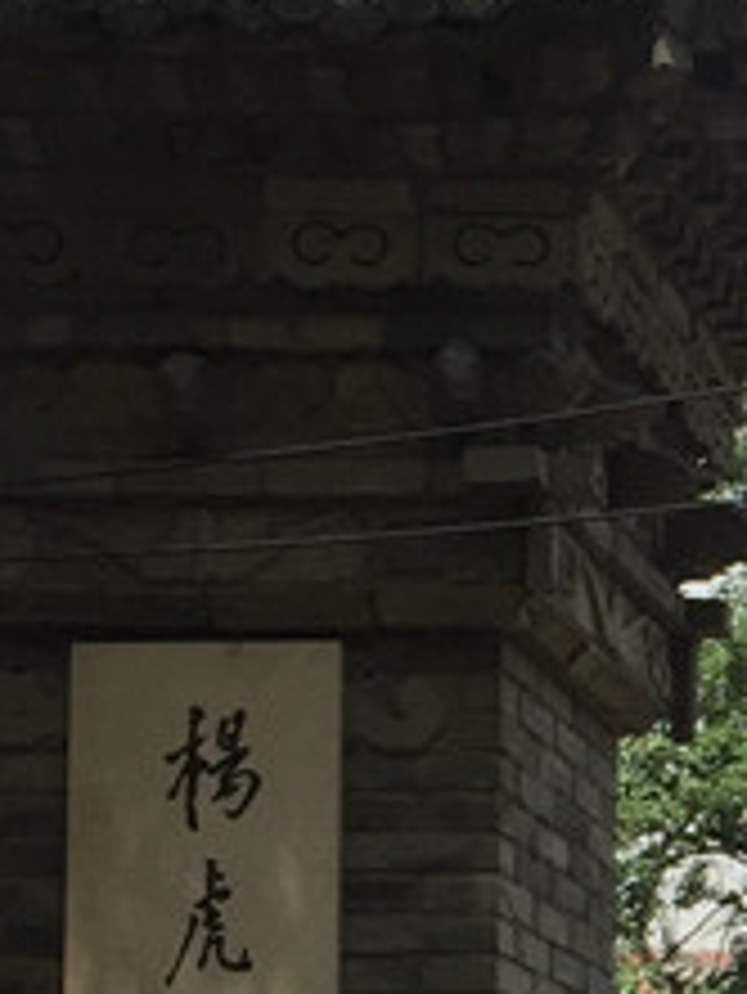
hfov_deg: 9.9
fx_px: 4024
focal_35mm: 140
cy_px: 1075
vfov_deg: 13.8
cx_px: 1467
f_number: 2.2
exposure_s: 1/2083
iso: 32
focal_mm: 4.15
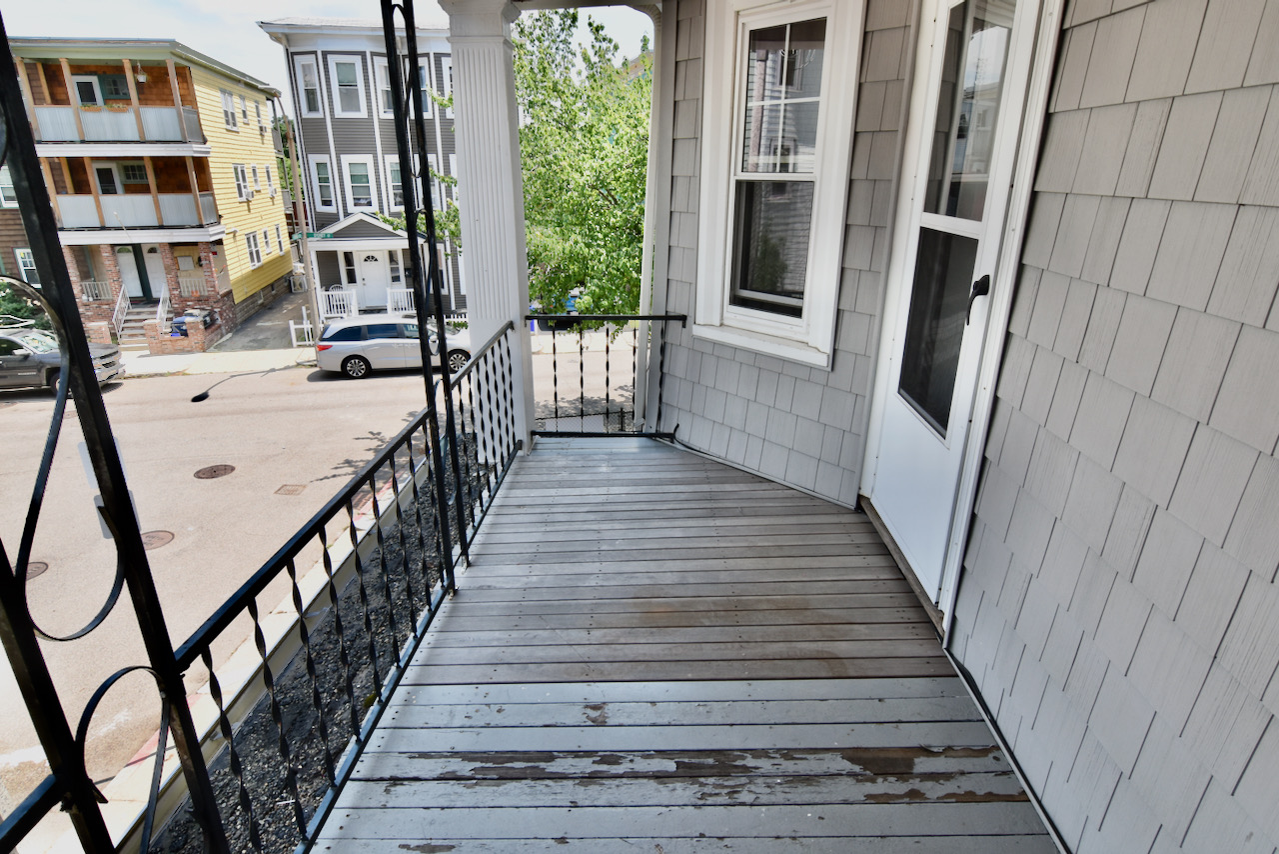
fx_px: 693
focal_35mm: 20
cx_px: 640
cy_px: 427
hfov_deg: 85.4
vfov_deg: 63.2
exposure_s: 1/500
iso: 450
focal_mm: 13
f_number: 8
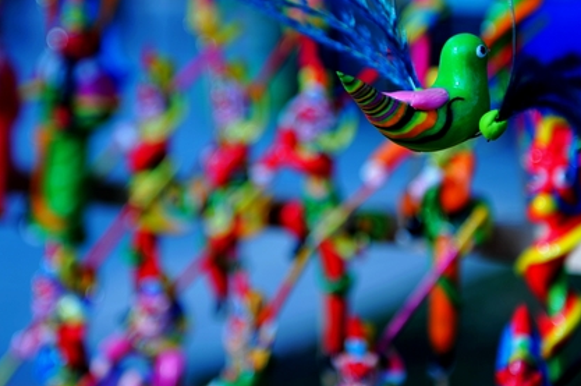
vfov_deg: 13.1
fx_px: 1676
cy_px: 100
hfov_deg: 19.7
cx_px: 293
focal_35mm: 104
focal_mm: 62
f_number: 2.8
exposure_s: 1/640
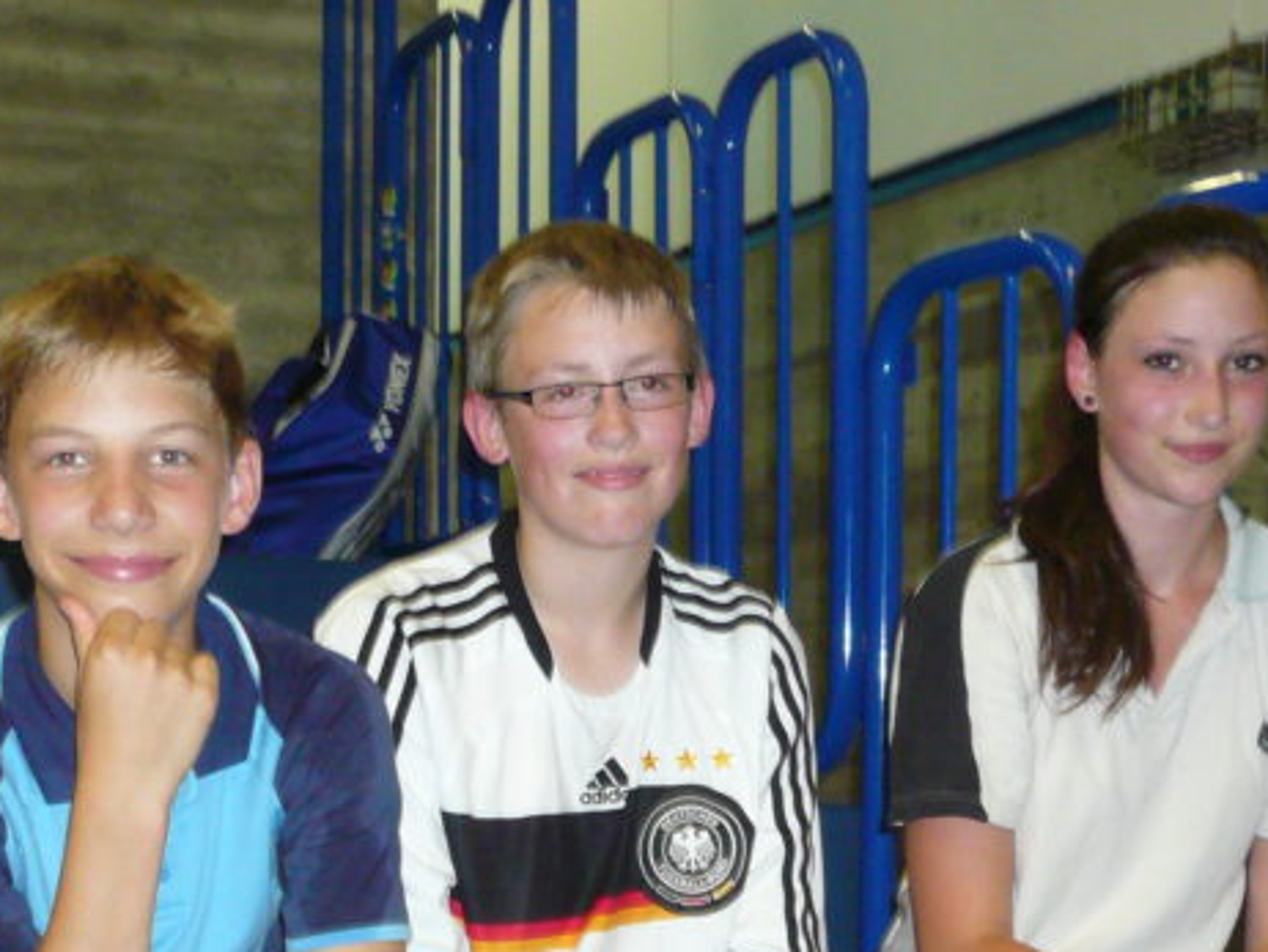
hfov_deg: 31.1
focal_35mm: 62
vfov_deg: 22.8
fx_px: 2272
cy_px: 936
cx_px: 530
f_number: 2.8
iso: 200
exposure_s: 1/30
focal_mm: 4.6
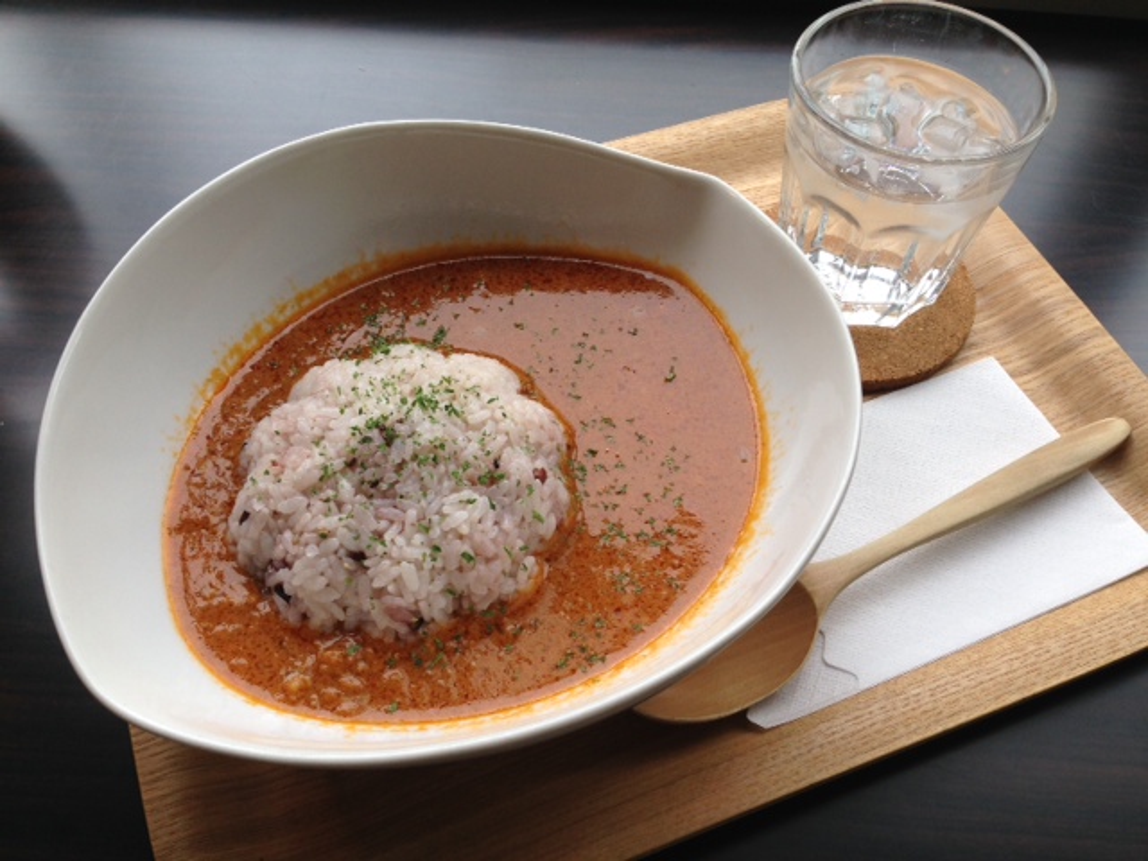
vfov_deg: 42.9
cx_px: 574
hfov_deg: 55.4
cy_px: 430
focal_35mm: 33
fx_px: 1094
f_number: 2.4
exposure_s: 1/208
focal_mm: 4.12
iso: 50
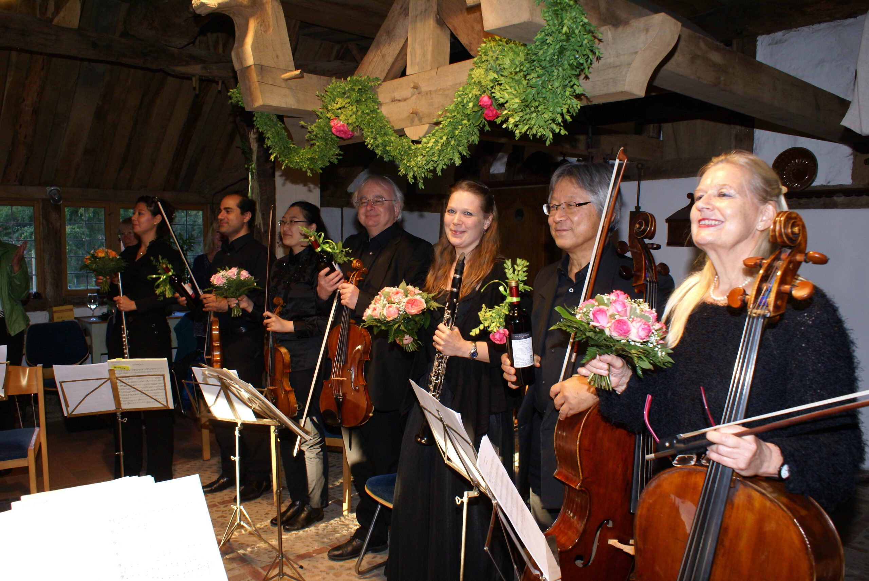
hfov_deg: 67.3
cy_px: 290
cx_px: 434
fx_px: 653
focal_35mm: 27
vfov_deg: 48.1
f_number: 5.6
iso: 400
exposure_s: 1/60
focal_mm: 18
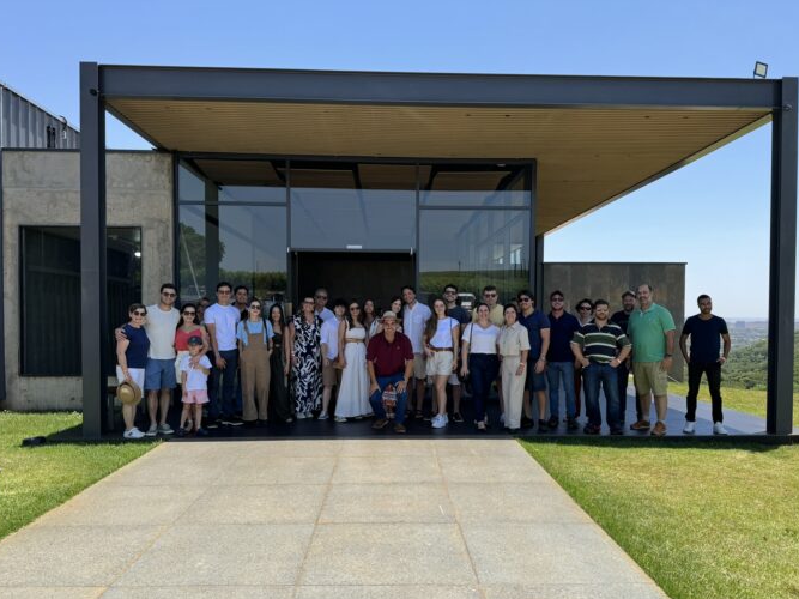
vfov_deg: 51.2
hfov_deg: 65.3
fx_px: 623
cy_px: 335
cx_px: 418
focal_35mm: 27
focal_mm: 6.86
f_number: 1.78
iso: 80
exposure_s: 1/2415
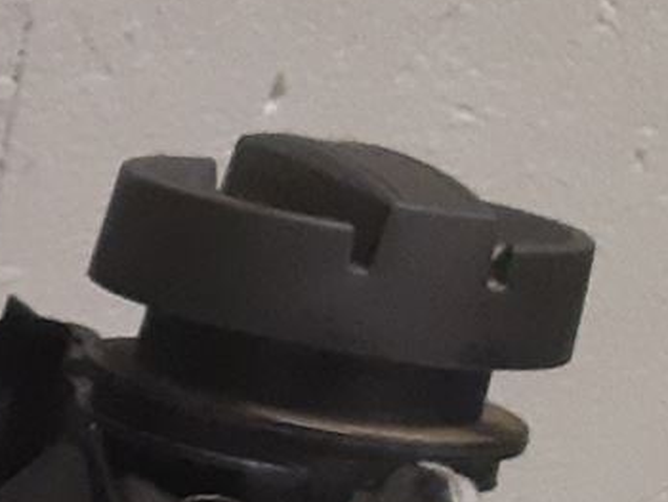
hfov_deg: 10.4
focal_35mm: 152
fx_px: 2935
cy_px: 737
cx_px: -1159
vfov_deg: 9.5
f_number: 1.7
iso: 250
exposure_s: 1/50
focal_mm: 3.93
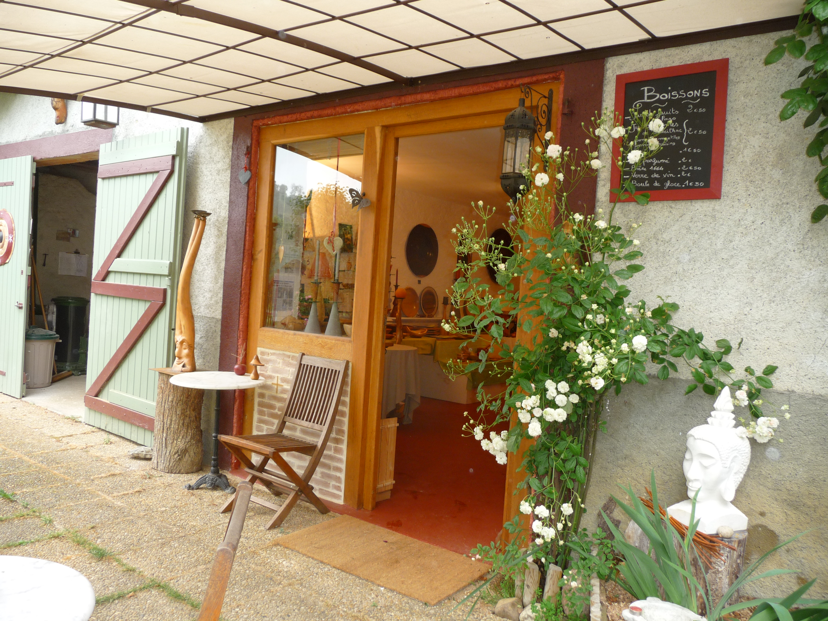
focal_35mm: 28
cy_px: 310
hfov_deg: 63.4
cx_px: 414
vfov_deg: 49.7
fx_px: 670
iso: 125
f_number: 3.3
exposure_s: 1/30
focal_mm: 4.7
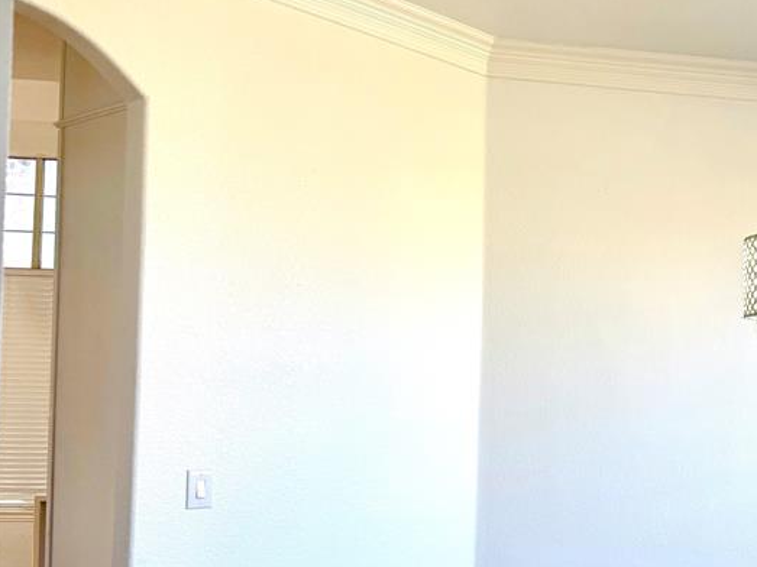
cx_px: 737
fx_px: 1028
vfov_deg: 30.6
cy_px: 385
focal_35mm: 47
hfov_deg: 36.8
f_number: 1.78
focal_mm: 6.76
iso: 80
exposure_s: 1/257
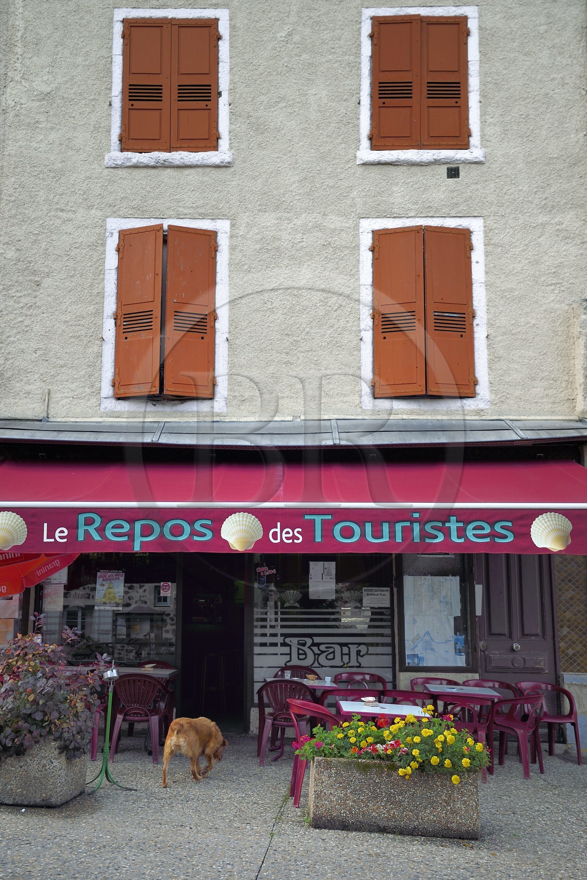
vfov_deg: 50.7
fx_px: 929
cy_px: 440
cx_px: 294
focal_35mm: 38
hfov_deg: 35.1
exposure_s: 1/500
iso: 400
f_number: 7.1
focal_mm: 38
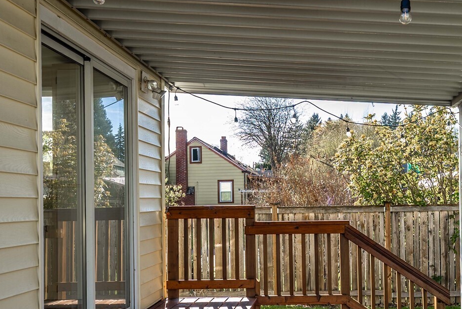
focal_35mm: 38
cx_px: 320
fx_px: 488
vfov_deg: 34.6
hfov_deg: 49.5
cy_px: 219
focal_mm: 21
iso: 80
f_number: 7.1
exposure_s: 1/60
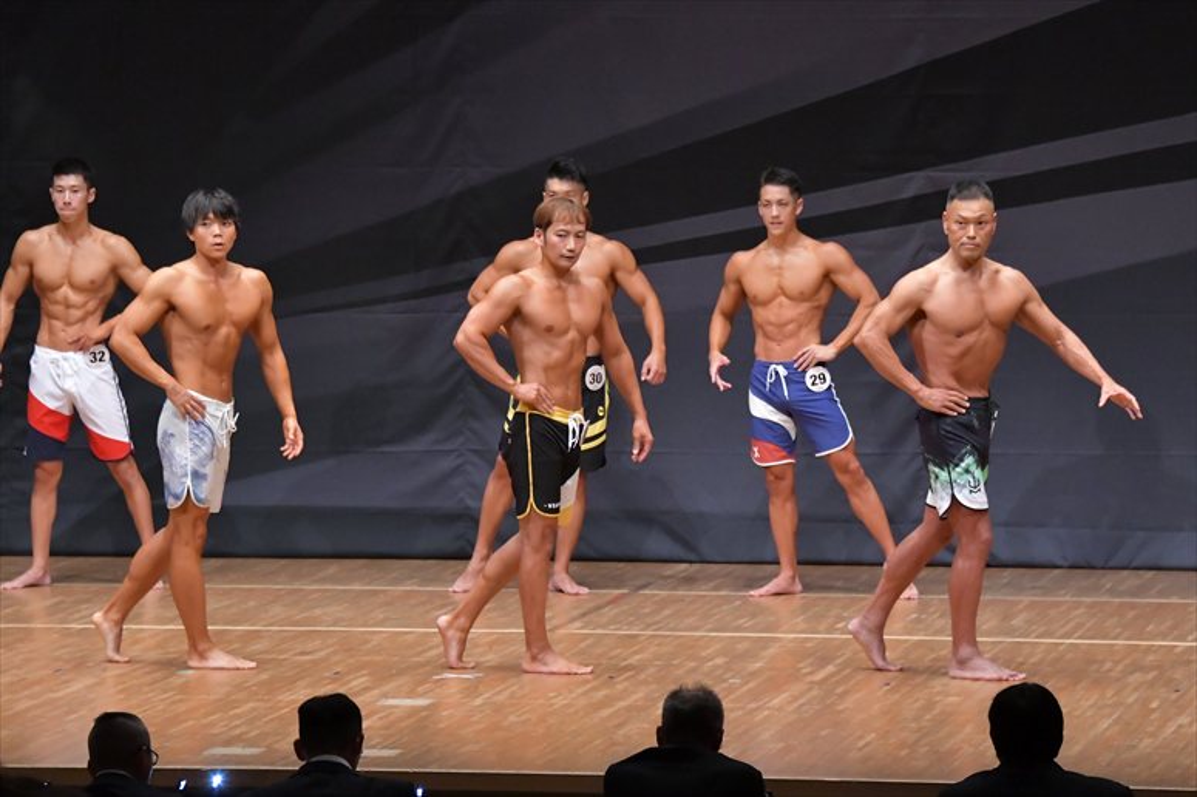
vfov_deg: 6.8
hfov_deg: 10.2
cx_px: 598
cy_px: 398
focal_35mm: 202
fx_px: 6713
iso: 6400
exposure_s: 1/400
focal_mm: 135
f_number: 5.6
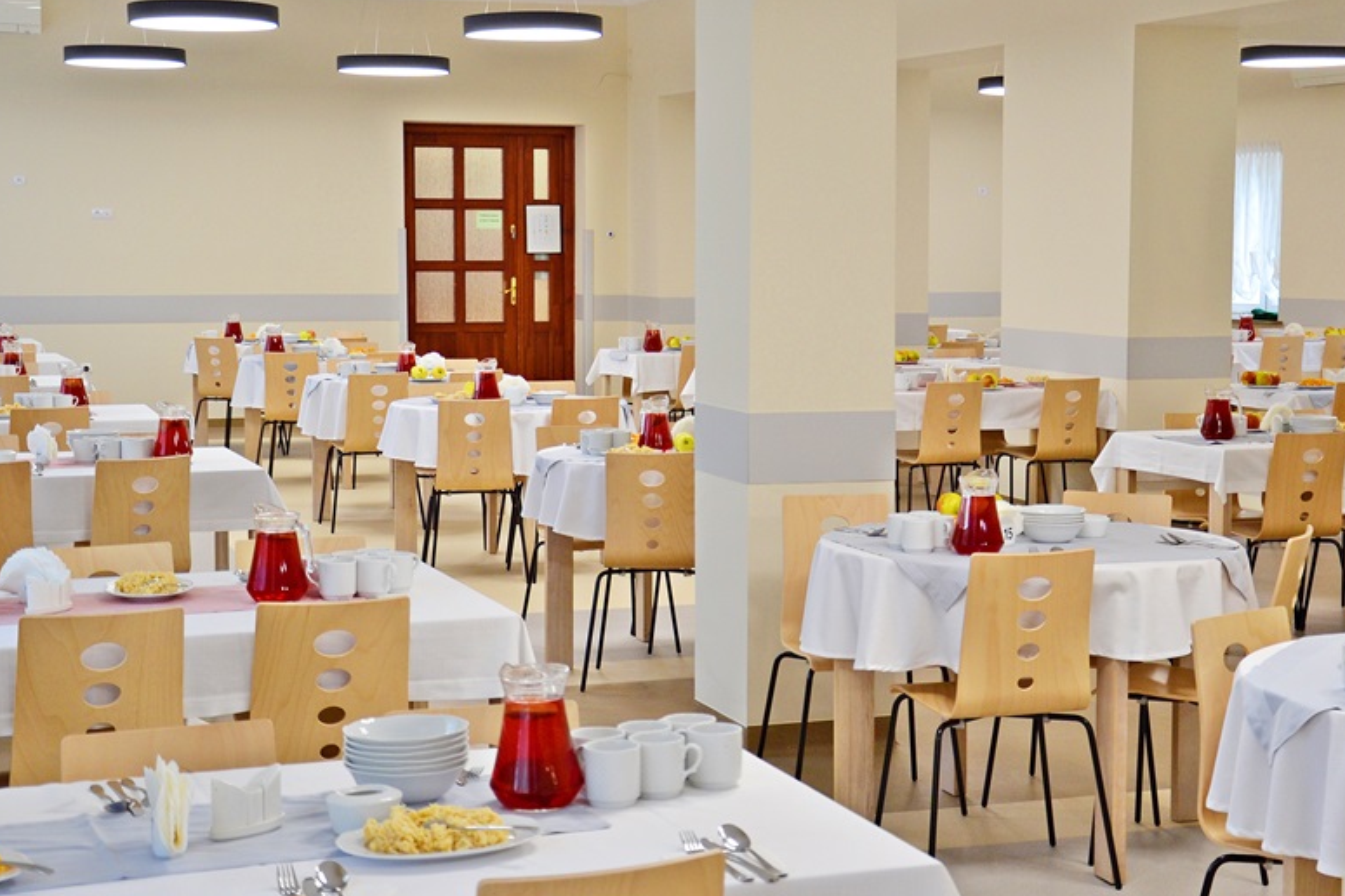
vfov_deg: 21.9
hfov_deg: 32.4
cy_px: 419
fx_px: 2316
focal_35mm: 62
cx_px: 739
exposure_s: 1/50
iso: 400
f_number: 4.2
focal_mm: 32
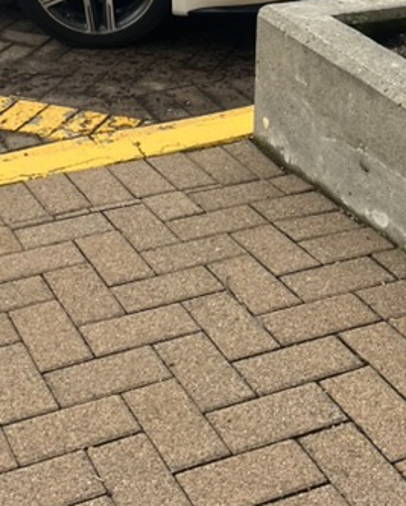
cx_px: 81
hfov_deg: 19.5
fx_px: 1170
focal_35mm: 78
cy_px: -96
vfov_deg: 22.6
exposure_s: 1/592
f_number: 1.6
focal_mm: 5.1
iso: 50
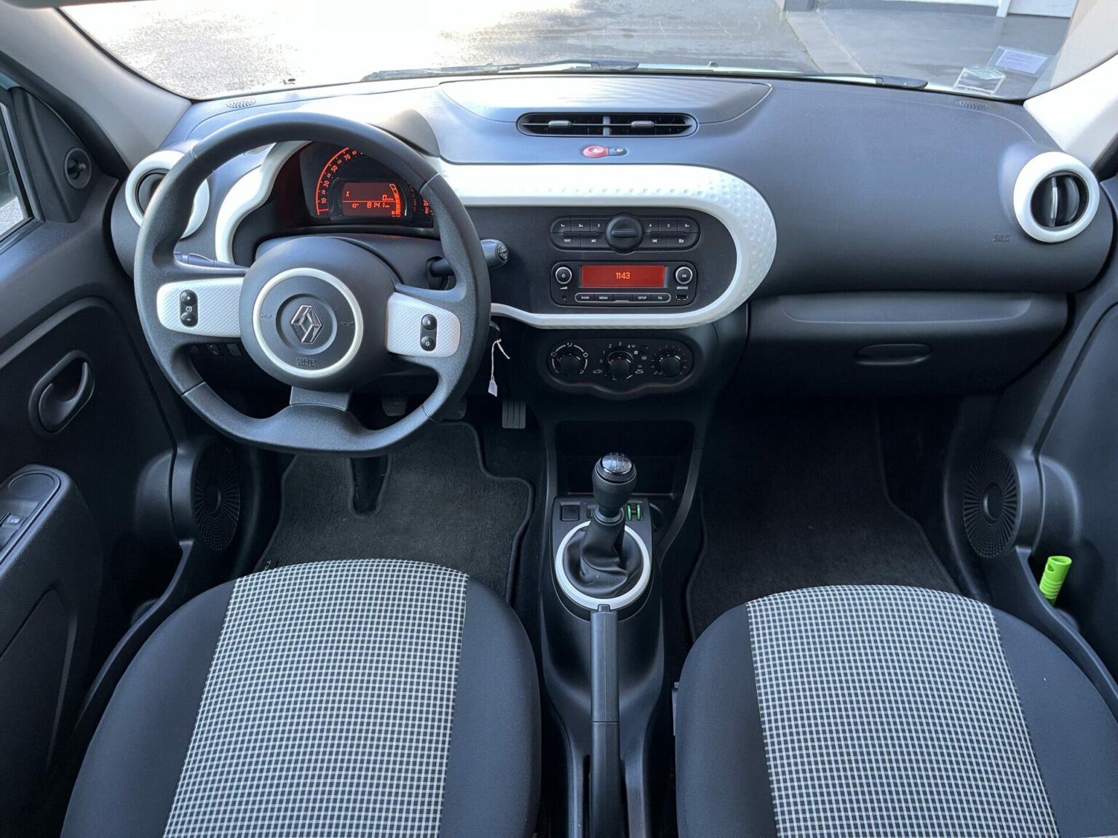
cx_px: 559
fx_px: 840
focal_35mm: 26
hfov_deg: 67.3
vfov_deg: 53.1
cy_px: 419
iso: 160
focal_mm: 5.1
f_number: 1.6
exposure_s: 1/60
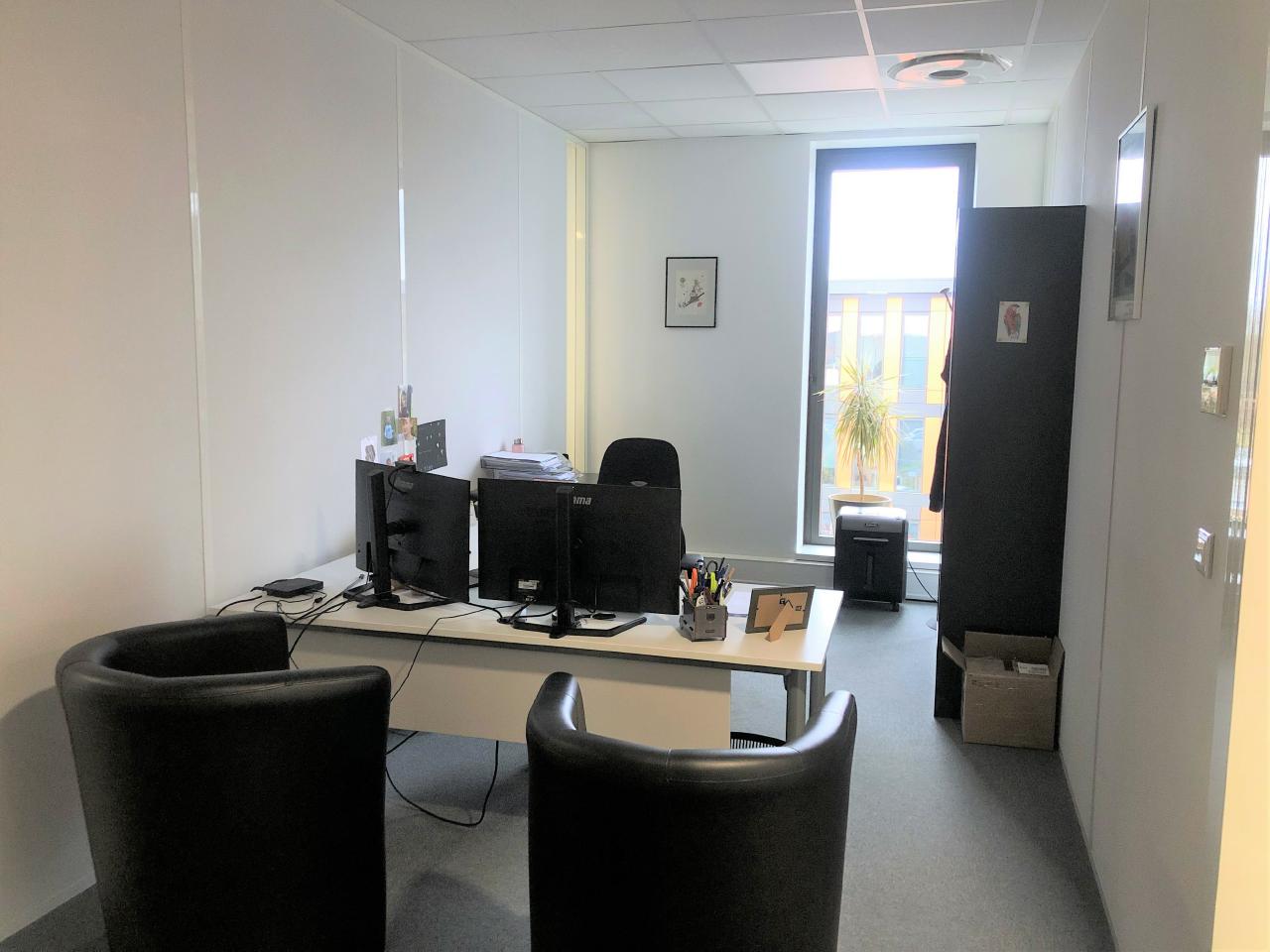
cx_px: 635
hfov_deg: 63.4
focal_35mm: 28
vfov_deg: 49.7
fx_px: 1027
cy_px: 476
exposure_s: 1/33
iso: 32
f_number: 1.8
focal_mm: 3.99
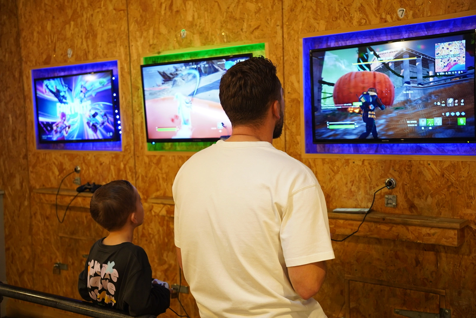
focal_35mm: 43
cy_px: 159
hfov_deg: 45.4
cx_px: 238
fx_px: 569
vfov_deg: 31.2
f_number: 2.8
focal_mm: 28.7
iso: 640
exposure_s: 1/30
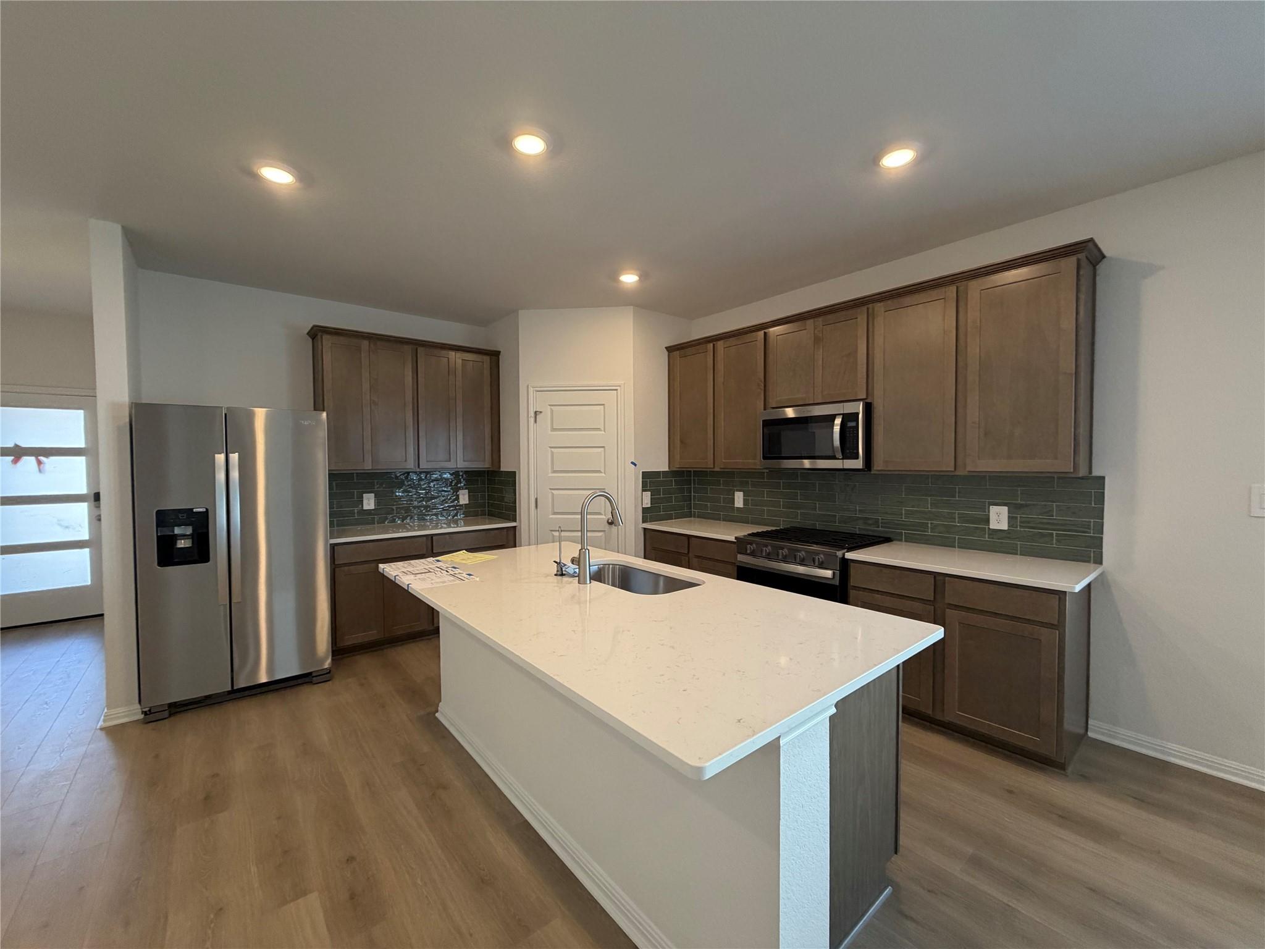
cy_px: 474
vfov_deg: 85.7
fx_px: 512
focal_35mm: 14
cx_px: 632
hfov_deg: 102.1
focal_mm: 2.22
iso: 250
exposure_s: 1/120
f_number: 2.2
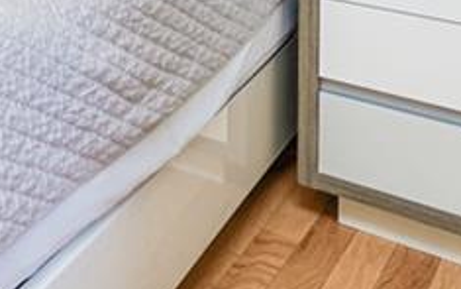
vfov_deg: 15.0
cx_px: -251
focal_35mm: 71
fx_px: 892
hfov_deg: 22.9
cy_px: -289
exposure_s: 1/30
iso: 50
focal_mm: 16
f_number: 4
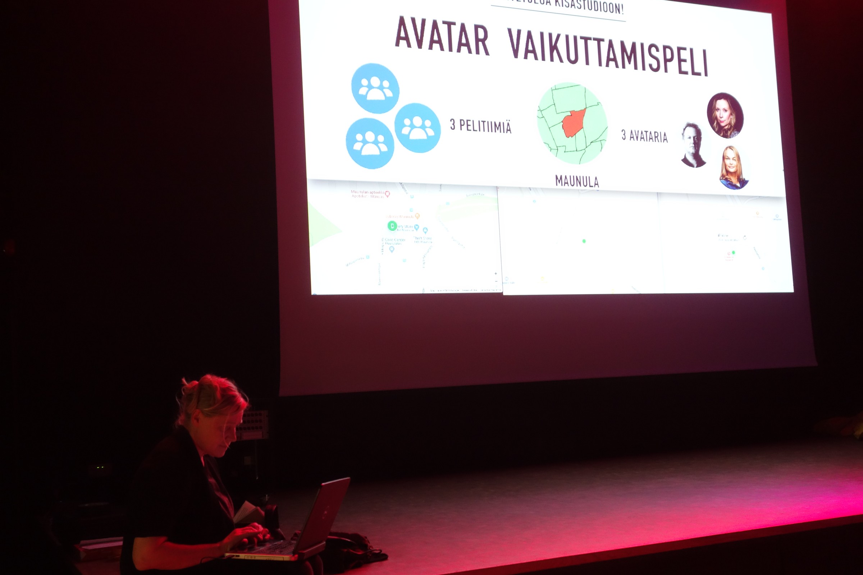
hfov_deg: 46.4
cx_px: 432
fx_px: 1007
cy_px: 288
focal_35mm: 42
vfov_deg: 31.9
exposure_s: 1/50
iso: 800
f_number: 3.2
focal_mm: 15.45
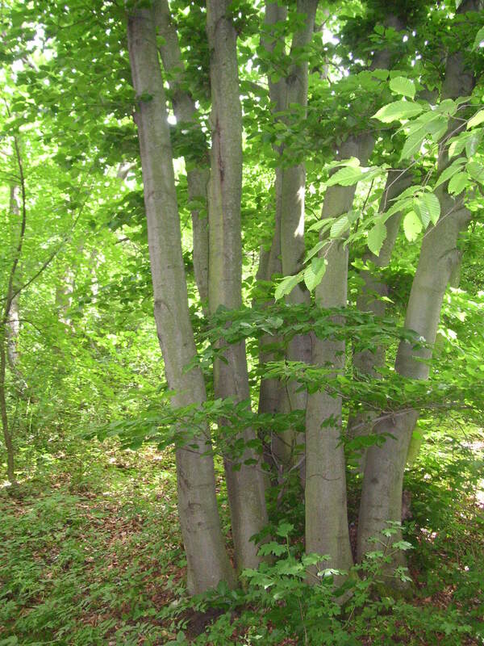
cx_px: 242
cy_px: 323
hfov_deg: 38.7
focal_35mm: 37
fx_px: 690
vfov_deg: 50.1
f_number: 2.8
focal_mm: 6.1
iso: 160
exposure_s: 1/60
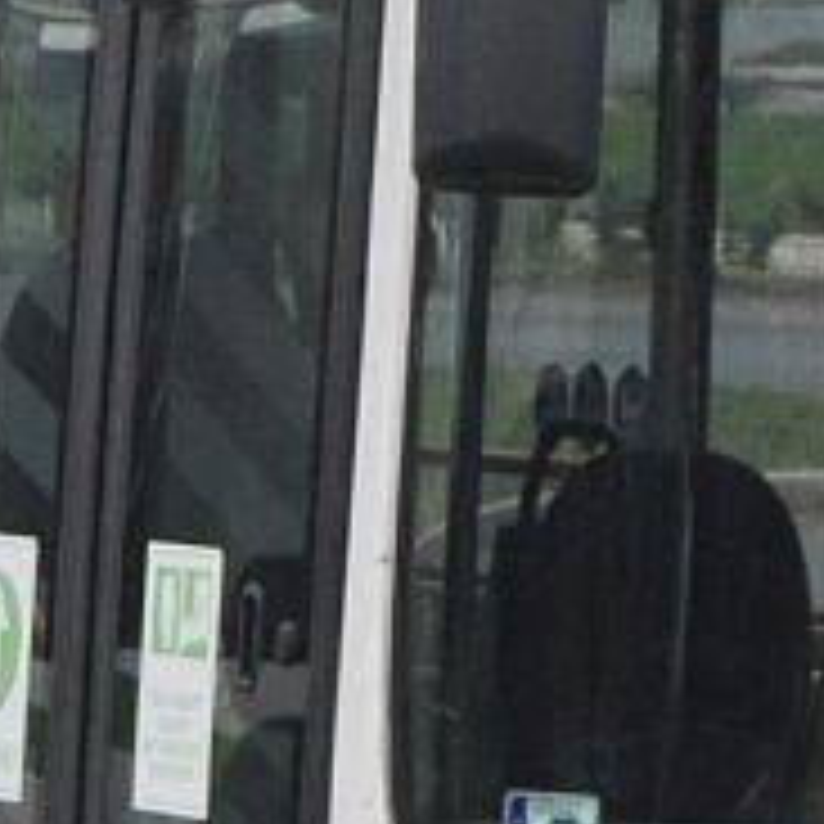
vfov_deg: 2.9
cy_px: 158
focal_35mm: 612
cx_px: 137
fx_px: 16482
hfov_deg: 2.9
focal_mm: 62
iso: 800
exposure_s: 1/640
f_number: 5.3
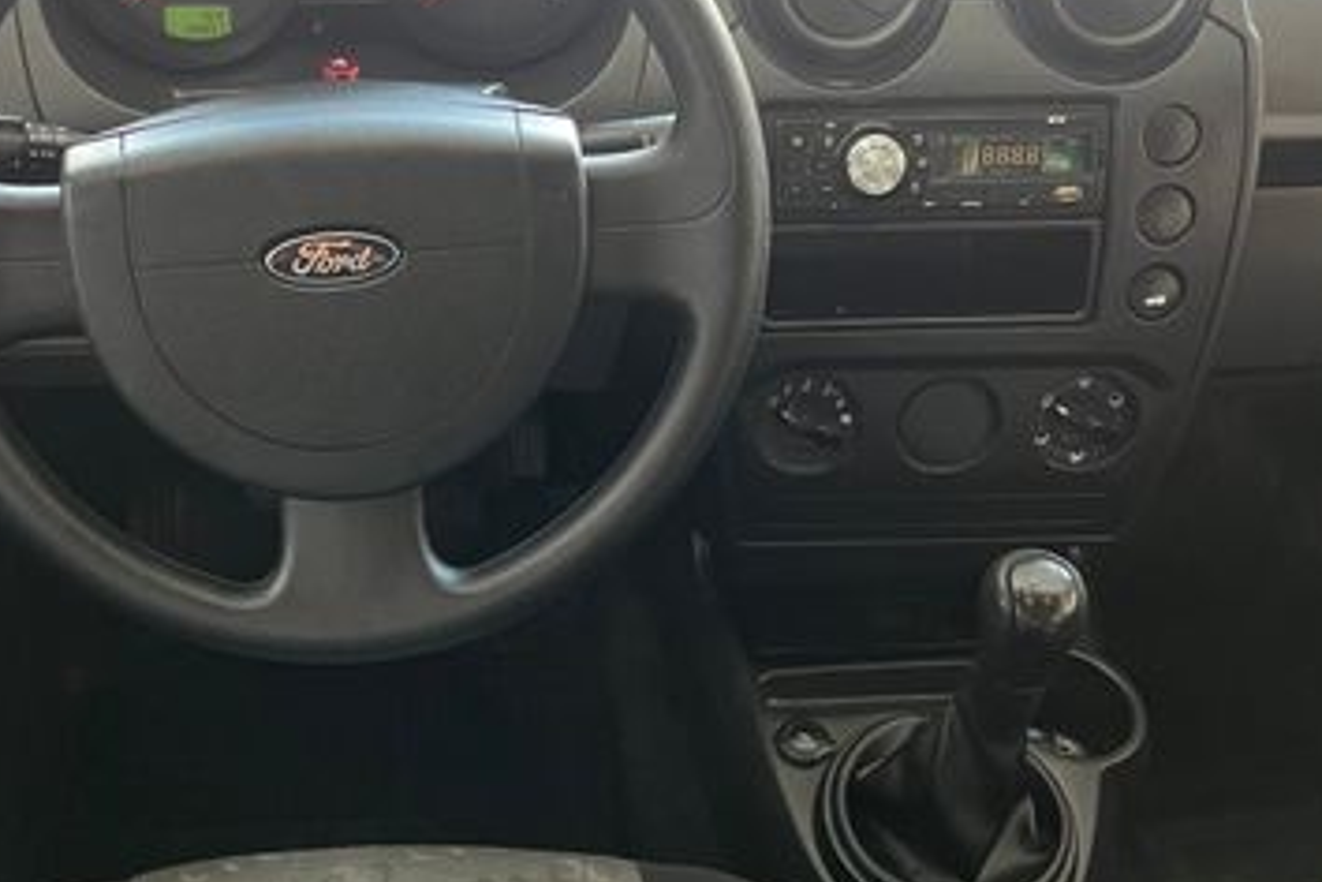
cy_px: 430
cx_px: 519
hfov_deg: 52.7
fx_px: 1322
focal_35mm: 36
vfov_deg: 36.9
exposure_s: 1/60
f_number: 1.5
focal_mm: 5.7
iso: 200
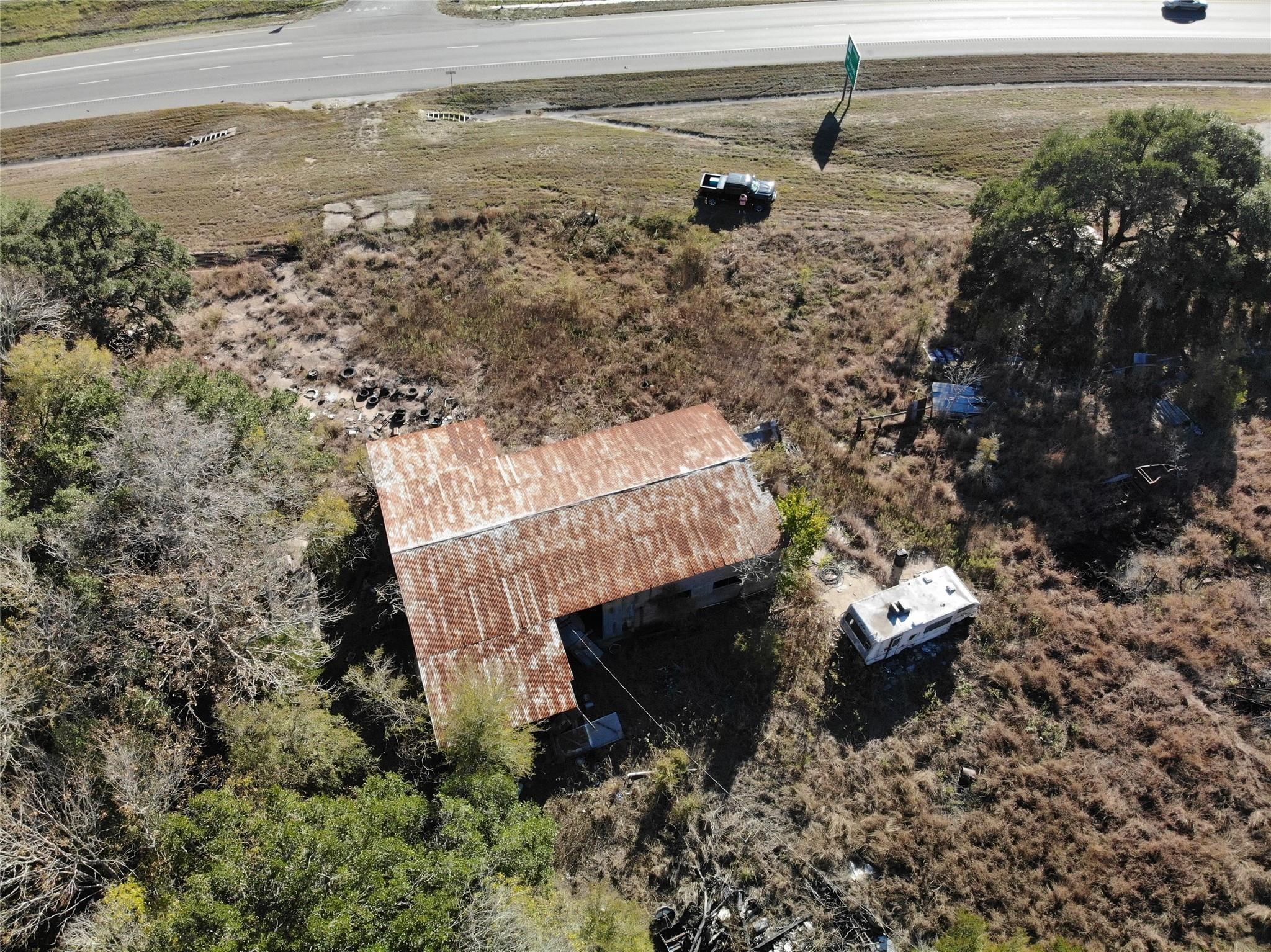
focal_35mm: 24
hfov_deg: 71.6
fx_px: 881
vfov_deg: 56.8
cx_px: 636
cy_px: 476
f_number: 2.8
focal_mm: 4.5
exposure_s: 1/320
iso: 400
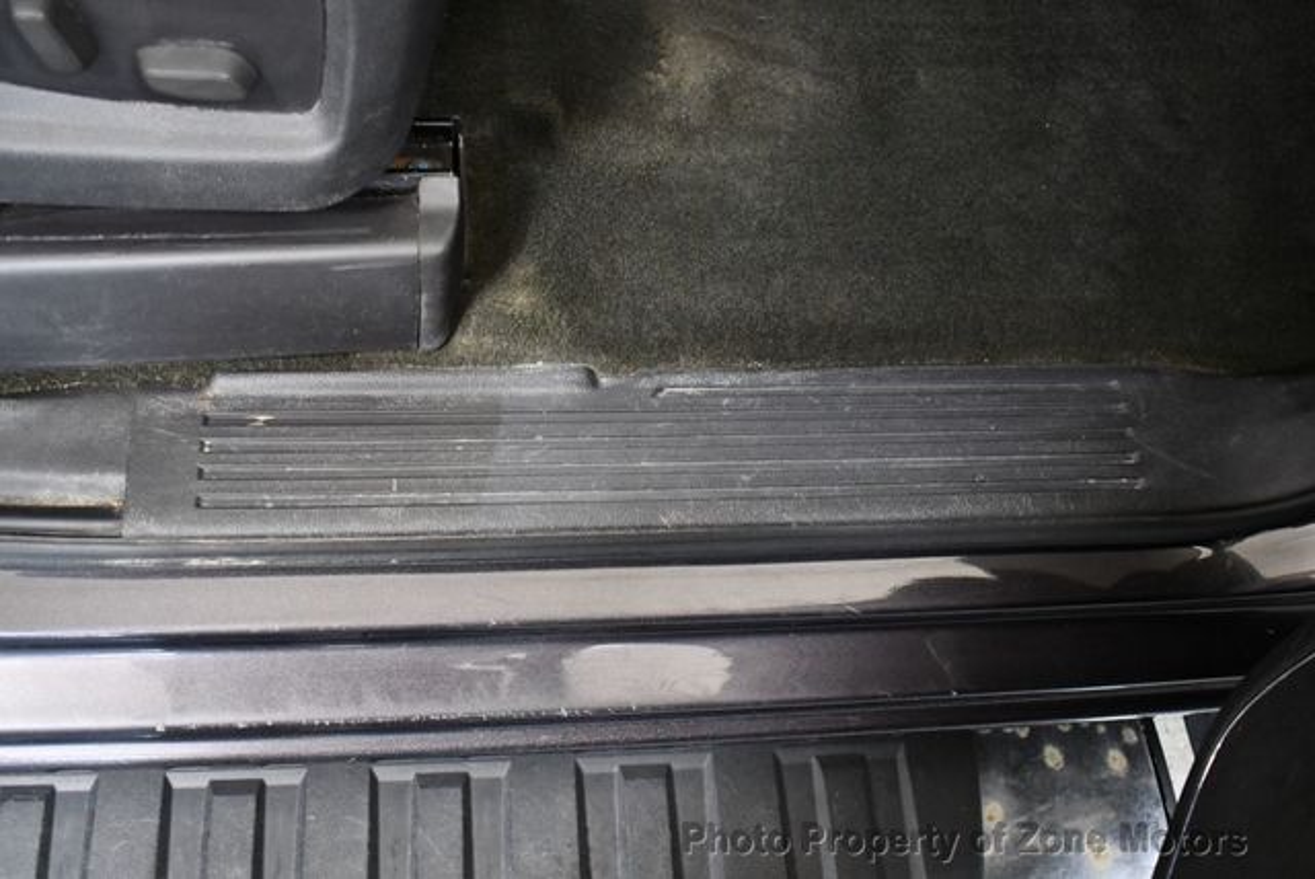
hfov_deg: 53.1
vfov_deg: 36.9
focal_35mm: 36
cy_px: 440
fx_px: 1316
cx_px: 658
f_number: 3.5
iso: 4000
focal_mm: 18
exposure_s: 1/60
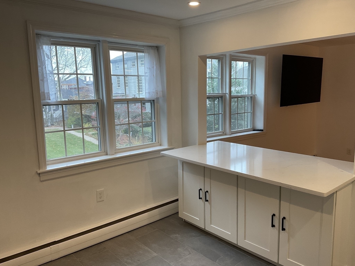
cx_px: 178
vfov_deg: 48.2
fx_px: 297
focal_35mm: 29
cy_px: 133
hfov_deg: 61.7
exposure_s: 1/120
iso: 64
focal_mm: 3
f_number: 1.8
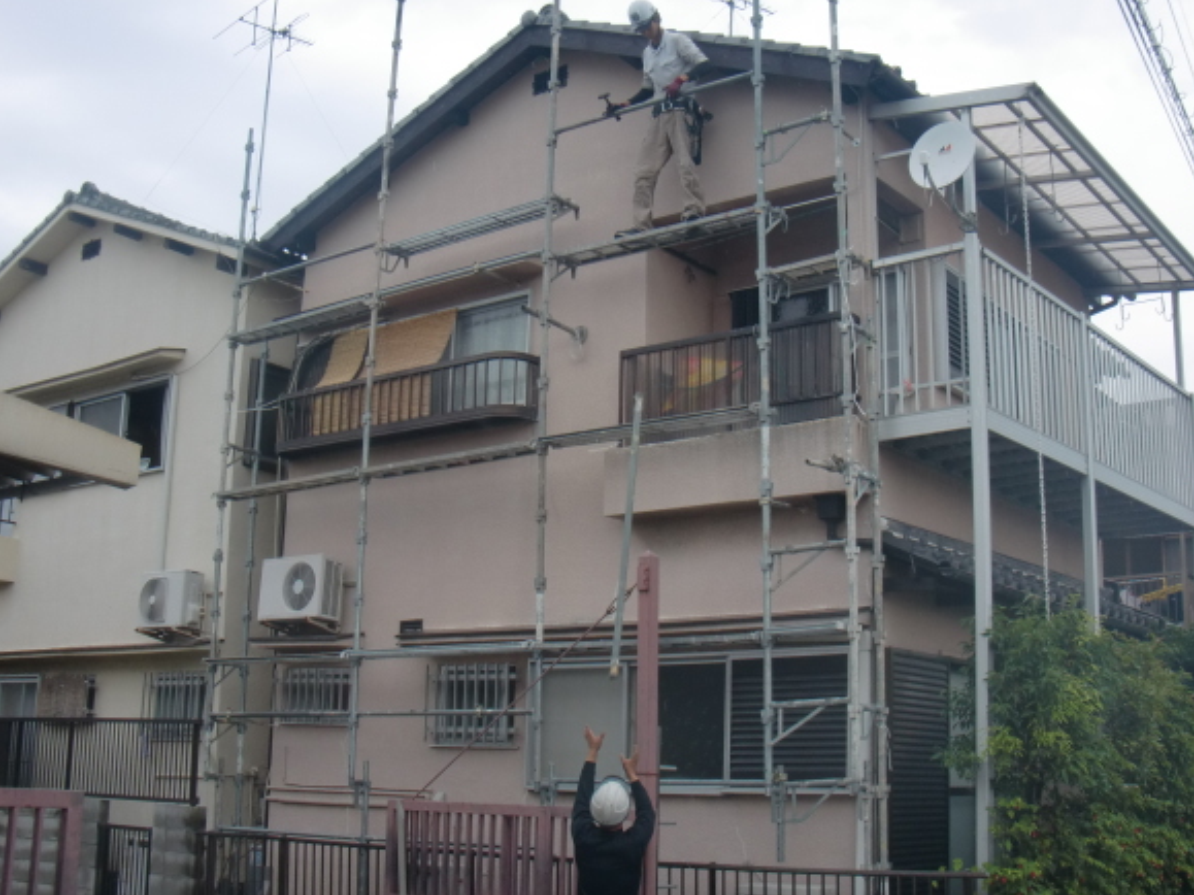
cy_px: 456
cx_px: 623
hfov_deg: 44.8
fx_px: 1448
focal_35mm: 42
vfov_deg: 34.3
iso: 64
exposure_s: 1/400
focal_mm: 6.66
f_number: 3.9
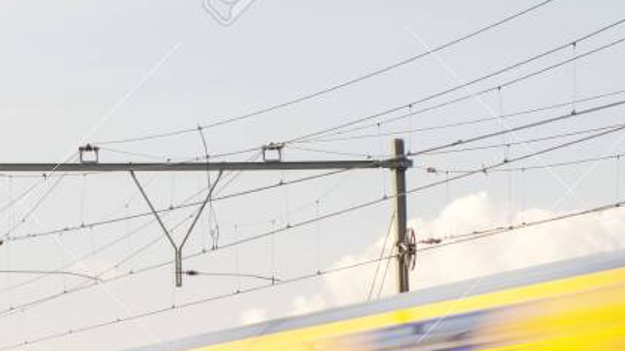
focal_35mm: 243
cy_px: 412
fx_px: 4026
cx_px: 19
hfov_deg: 8.8
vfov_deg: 5.0
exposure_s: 1/3.33
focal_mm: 50
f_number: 8
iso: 100
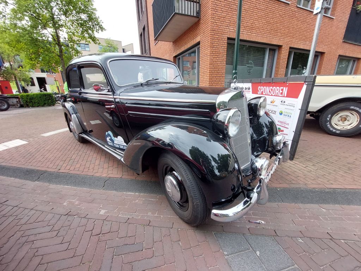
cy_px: 136
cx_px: 180
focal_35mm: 13
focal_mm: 1.74
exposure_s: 1/263
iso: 50
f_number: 2.2
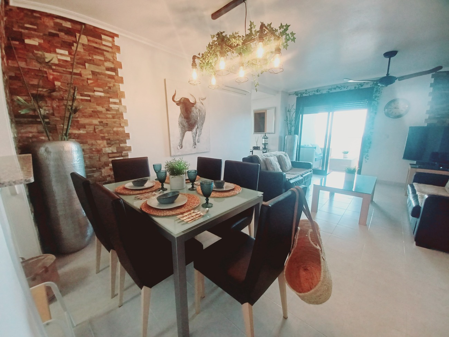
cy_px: 168
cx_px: 224
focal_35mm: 13
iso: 80
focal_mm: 1.42
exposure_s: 1/50
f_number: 2.2
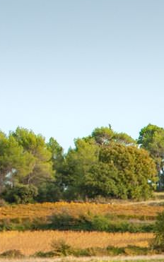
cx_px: 572
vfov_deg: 3.2
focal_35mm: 659
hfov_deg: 2.0
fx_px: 4711
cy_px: 436
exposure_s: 1/100
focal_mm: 80
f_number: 11
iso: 200
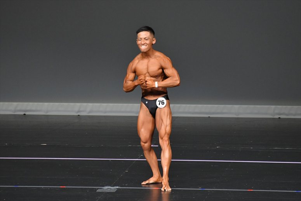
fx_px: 3134
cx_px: 150
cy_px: 100
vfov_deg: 3.7
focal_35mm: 375
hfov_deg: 5.5
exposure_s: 1/400
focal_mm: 250
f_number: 5.6
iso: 4000
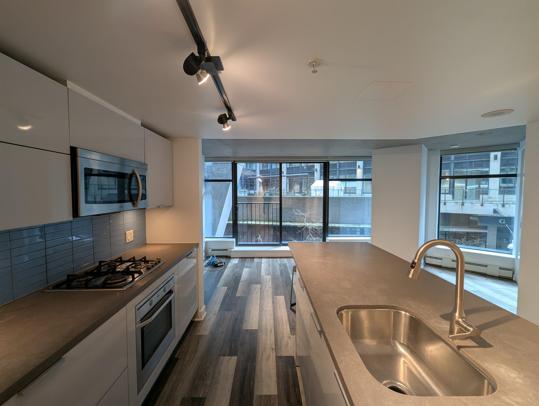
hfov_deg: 106.1
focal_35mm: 13
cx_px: 270
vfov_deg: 90.1
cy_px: 203
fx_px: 203
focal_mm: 1.95
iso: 74
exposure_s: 1/24
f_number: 2.2
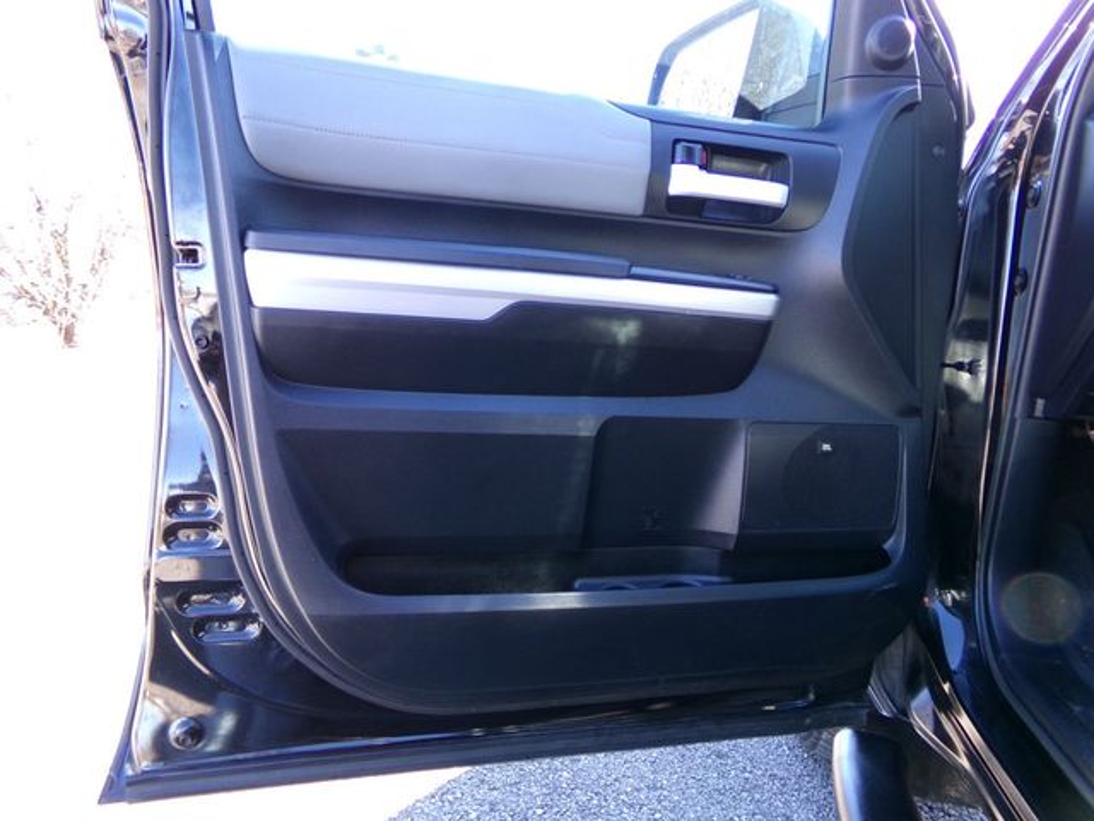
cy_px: 410
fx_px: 758
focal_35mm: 24
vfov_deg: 56.8
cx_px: 547
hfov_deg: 71.6
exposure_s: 1/34
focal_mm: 4.3
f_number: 3.7
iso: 148
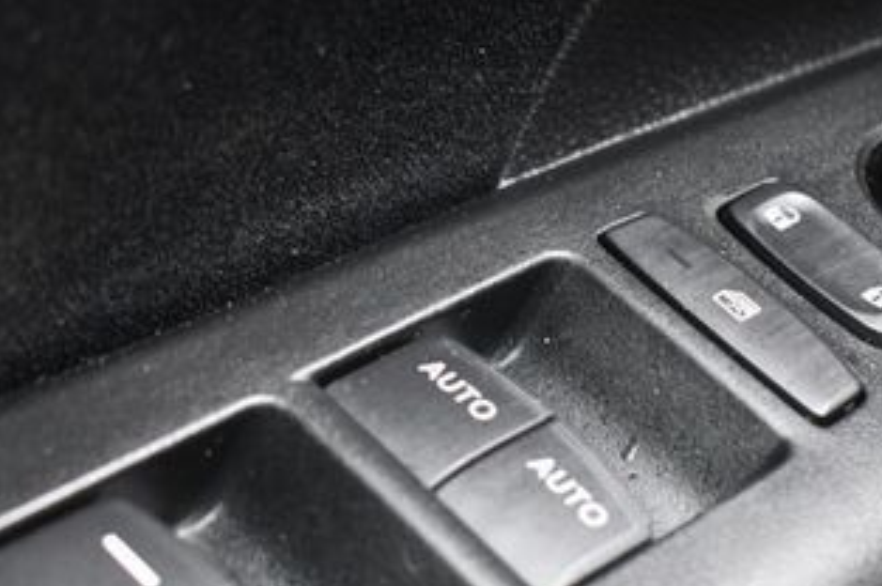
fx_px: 2301
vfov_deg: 14.5
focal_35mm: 94
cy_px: 394
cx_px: 538
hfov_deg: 21.7
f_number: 4.2
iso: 1600
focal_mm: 31
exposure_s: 1/125
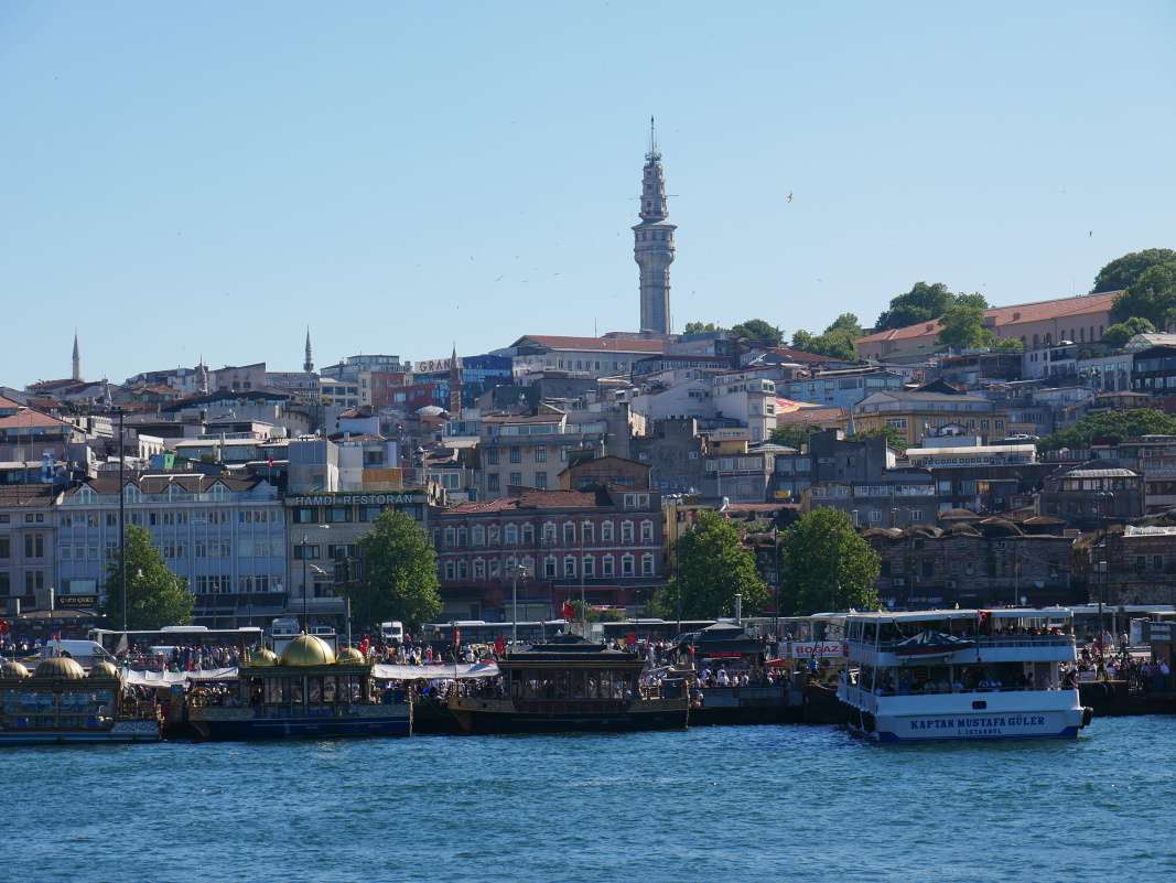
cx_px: 588
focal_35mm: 120
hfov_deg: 16.4
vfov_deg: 12.4
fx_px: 4078
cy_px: 442
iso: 200
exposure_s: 1/500
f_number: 8
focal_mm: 60
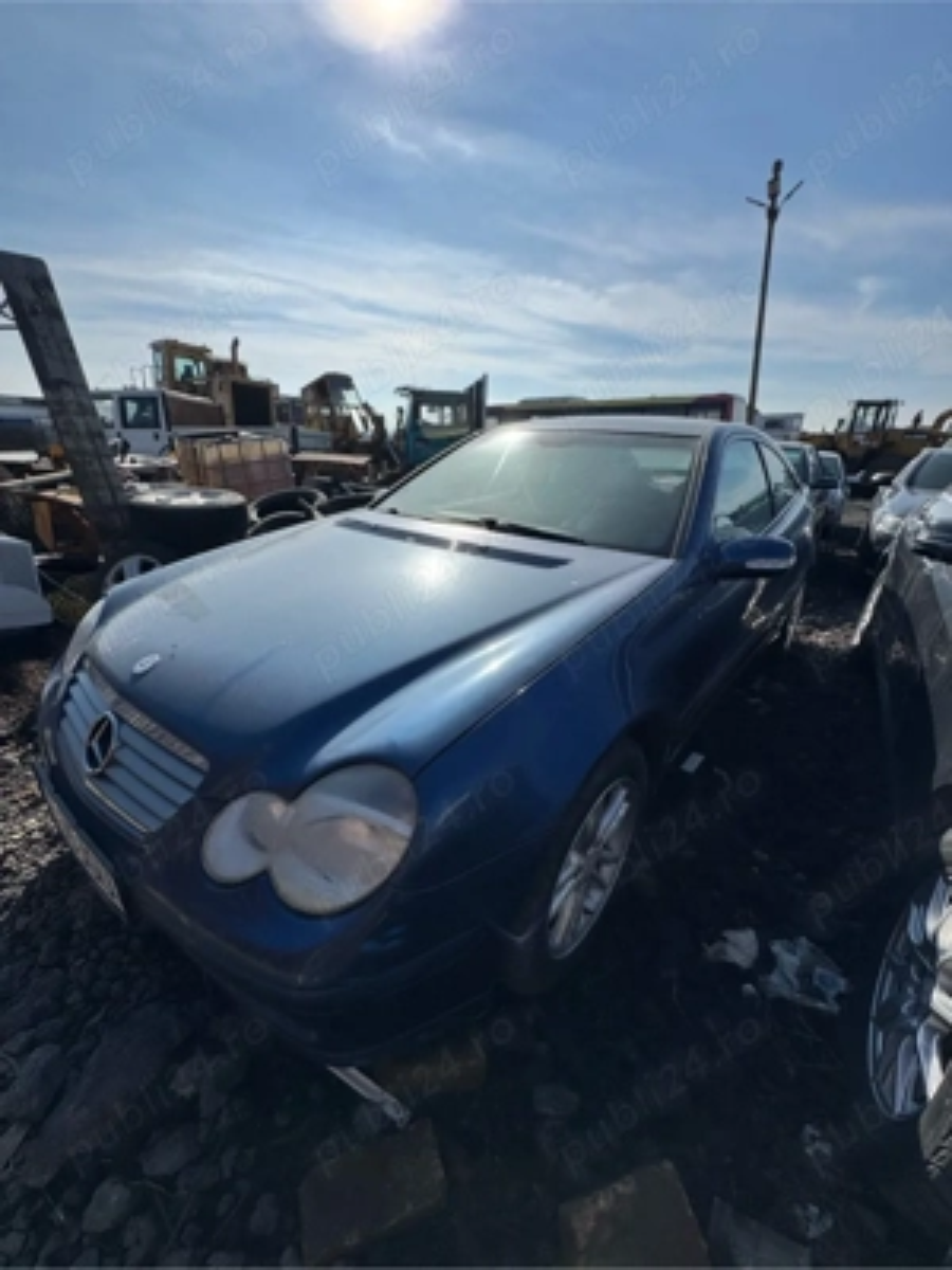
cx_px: 476
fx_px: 513
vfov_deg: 102.1
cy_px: 635
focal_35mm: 14
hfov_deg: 85.7
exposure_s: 1/3717
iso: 50
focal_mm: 2.22
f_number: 2.2
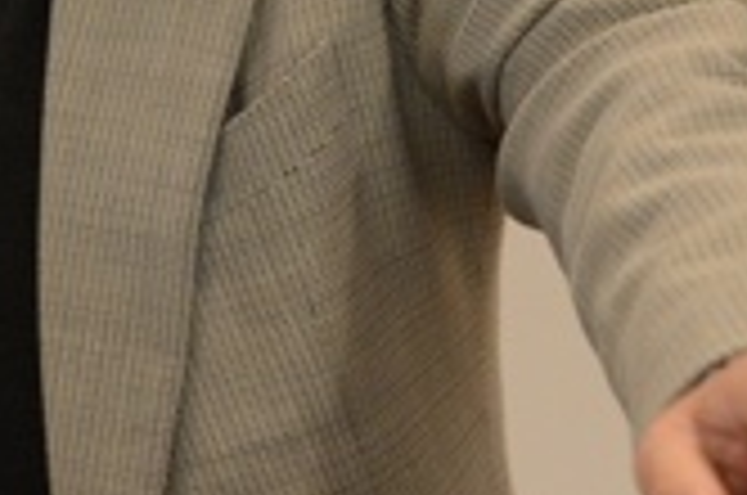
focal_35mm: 201
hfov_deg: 10.1
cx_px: -58
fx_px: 4163
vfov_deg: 6.7
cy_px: -241
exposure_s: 1/50
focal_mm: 52
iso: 3600
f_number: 4.5
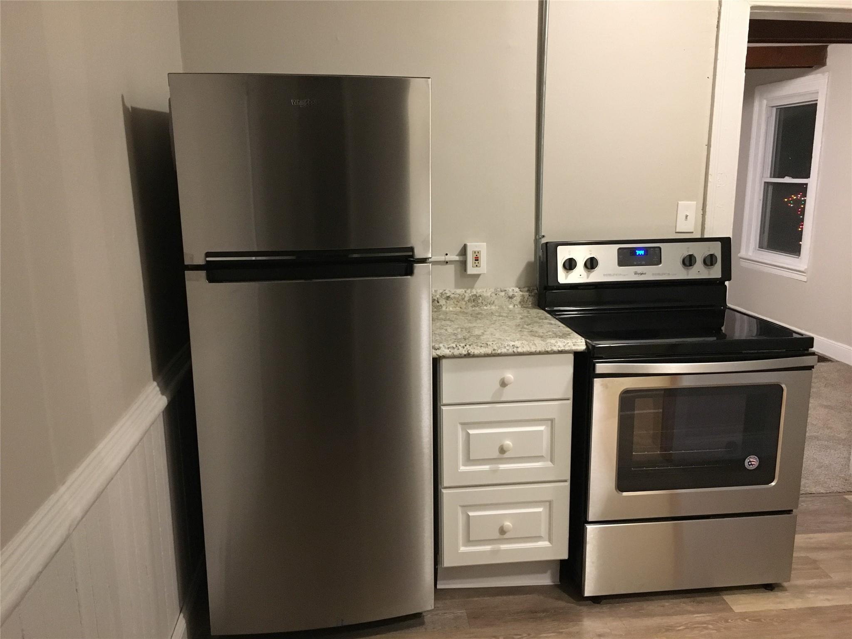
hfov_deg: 61.7
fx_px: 714
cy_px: 320
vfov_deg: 48.2
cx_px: 426
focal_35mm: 29
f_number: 2.2
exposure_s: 1/15
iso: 250
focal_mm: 4.15
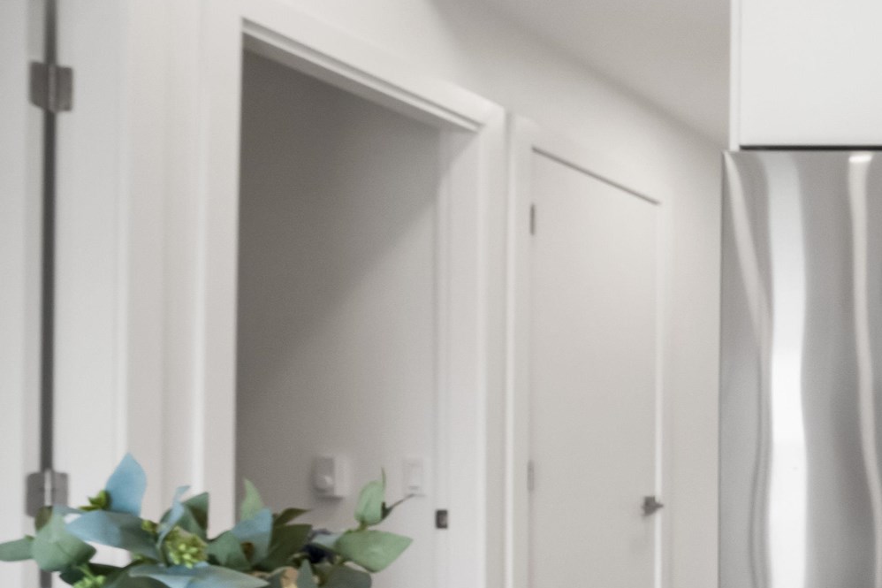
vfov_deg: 31.5
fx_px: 1017
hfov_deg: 31.1
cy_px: 459
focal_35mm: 42
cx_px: 1244
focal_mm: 9
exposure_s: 1/80
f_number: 9
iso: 250
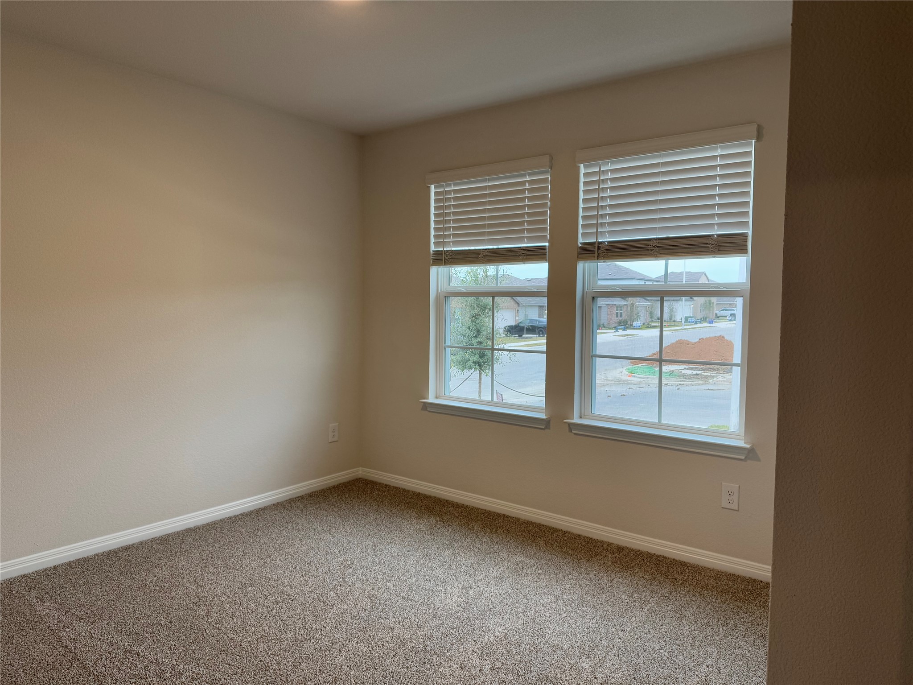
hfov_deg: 71.6
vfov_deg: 56.8
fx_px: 633
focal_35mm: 24
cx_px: 456
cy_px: 342
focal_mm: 6.76
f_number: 1.78
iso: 80
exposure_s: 1/120
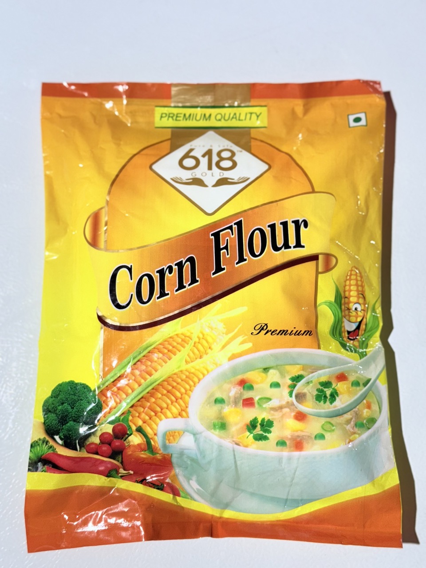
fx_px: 788
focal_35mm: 48
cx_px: 213
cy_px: 284
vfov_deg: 39.7
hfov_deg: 30.3
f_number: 1.78
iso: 64
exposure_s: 1/50
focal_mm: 6.76
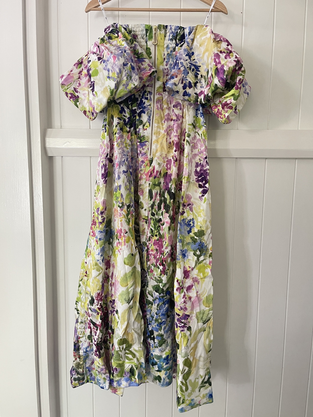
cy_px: 208
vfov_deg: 69.4
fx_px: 301
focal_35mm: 25
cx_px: 156
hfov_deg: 54.9
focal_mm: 5.1
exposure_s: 1/60
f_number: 1.6
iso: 200
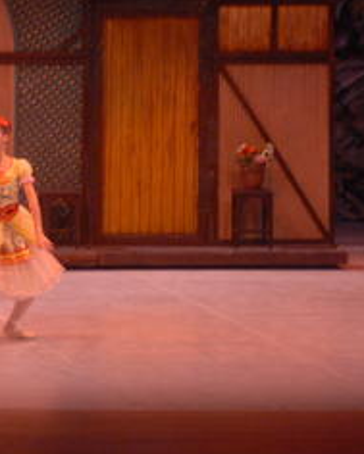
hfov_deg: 4.3
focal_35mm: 358
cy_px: 185
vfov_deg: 5.4
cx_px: -25
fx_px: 4818
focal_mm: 100
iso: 800
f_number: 4.5
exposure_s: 1/80
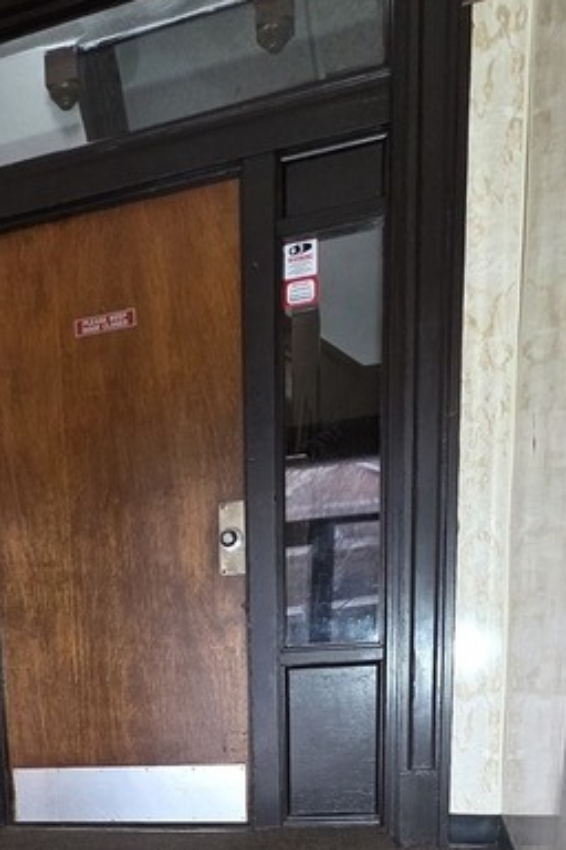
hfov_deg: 32.4
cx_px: 9
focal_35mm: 38
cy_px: 852
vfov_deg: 43.4
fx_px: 896
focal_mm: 2.2
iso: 250
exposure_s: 1/120
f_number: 1.9
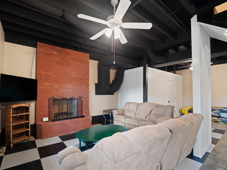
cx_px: 114
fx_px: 105
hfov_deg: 94.5
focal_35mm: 16
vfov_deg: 78.1
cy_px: 85
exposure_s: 1/3
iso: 400
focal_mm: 8
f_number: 2.8
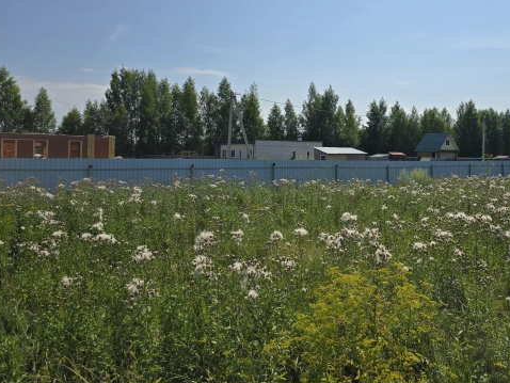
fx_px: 442
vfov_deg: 46.5
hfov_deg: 59.4
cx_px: 306
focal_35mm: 30
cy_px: 146
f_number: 1.7
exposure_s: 1/1936
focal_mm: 6.3
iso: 12
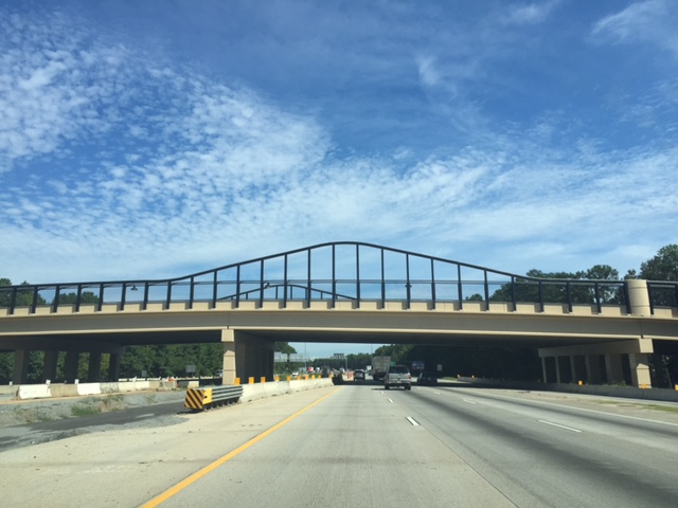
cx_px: 339
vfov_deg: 48.2
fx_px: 568
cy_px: 254
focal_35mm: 29
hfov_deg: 61.7
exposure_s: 1/1647
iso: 32
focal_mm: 4.15
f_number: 2.2
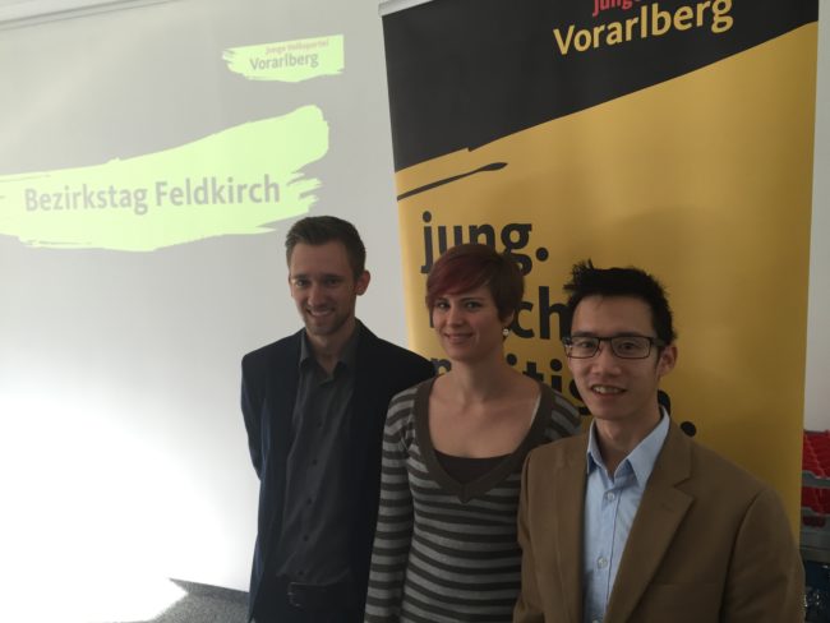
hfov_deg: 61.6
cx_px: 415
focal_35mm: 29
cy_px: 312
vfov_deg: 48.3
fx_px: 696
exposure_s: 1/33
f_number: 2.2
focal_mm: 4.15
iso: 32
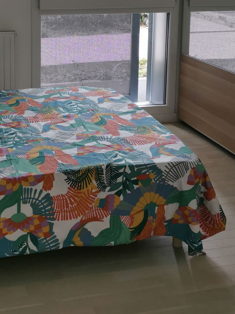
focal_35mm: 56
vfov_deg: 32.9
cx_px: 55
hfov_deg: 25.7
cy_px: 44
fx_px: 507
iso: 125
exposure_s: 1/50
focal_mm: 5.58
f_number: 1.8
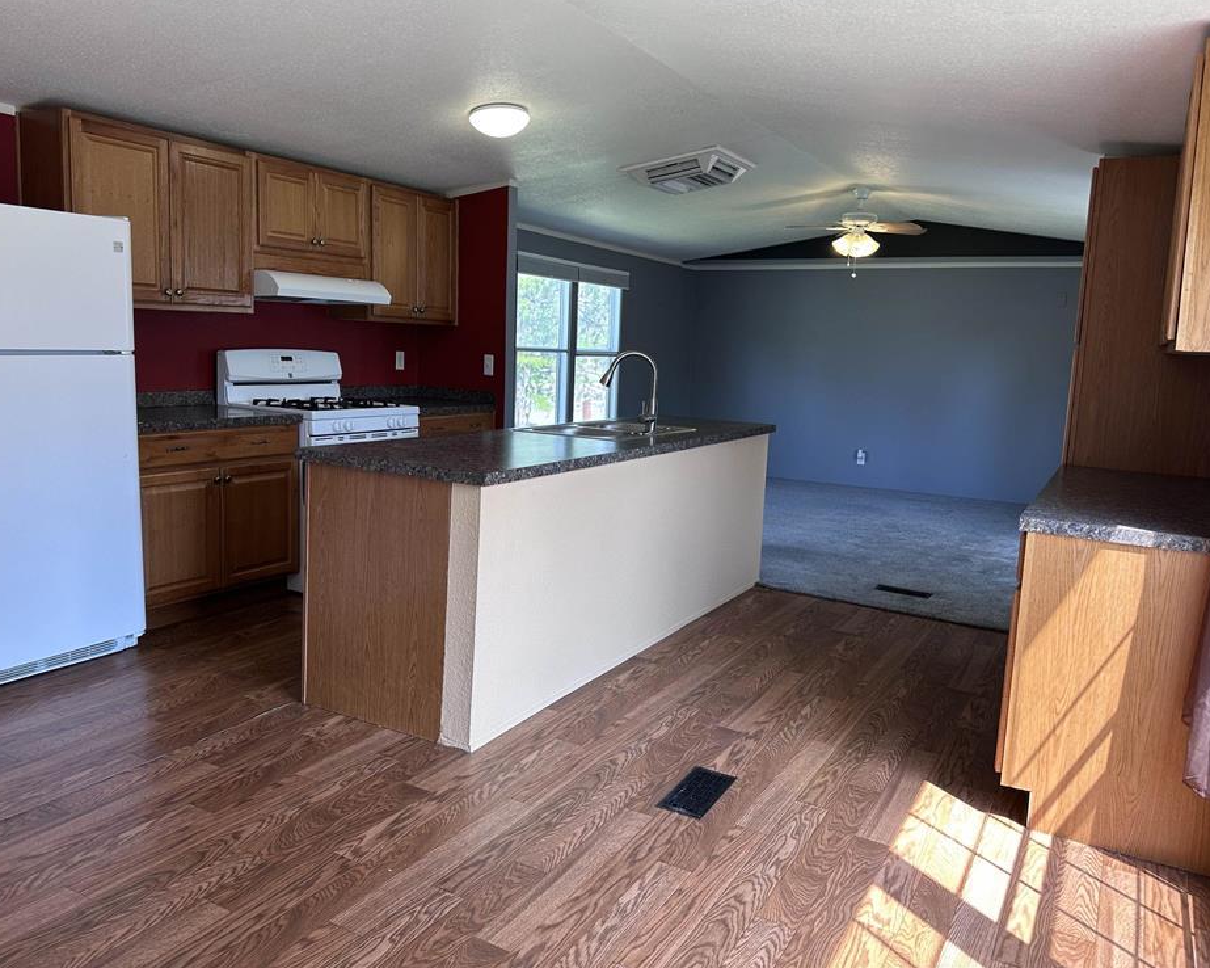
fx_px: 931
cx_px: 637
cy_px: 467
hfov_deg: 66.0
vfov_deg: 54.9
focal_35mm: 26
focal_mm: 6.86
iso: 64
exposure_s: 1/121
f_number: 1.78
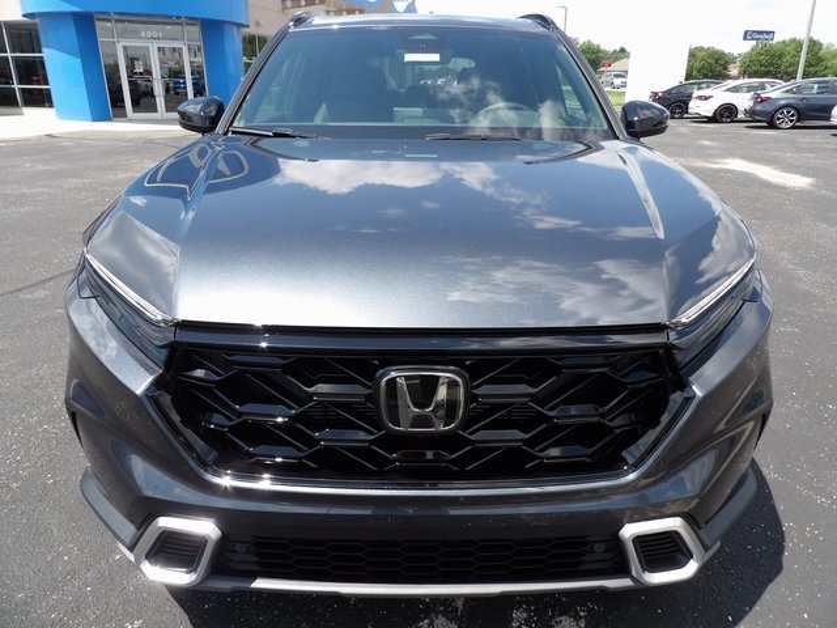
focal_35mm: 24
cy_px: 314
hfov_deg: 71.6
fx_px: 580
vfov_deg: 56.8
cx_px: 418
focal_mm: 4.3
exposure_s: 1/498
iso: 100
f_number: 3.2
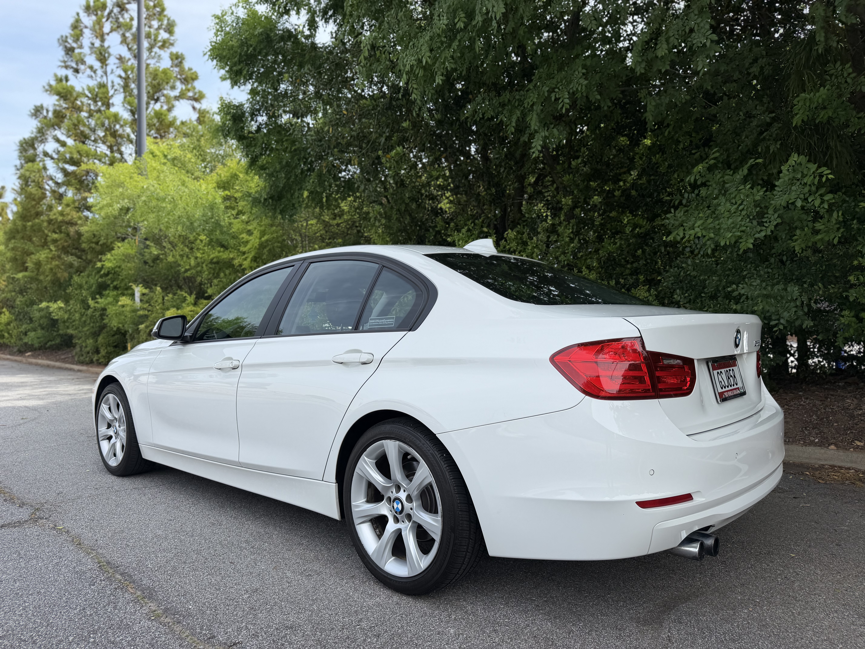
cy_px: 324
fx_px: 600
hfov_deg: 71.6
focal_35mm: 24
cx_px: 432
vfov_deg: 56.8
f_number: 1.78
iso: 80
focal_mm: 6.76
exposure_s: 1/2907
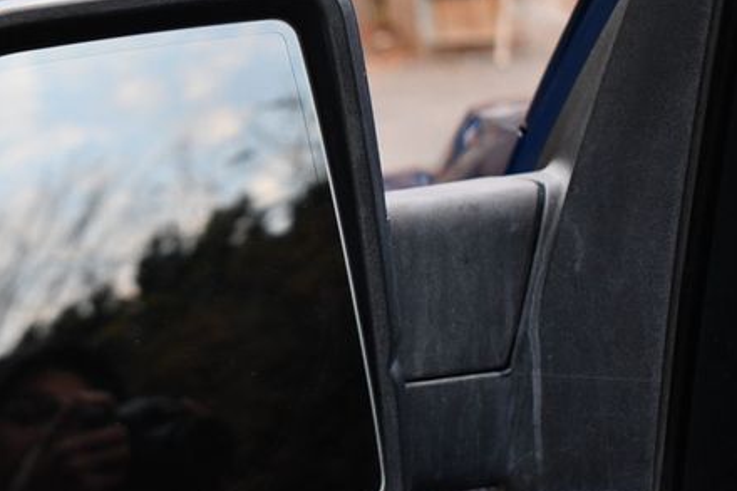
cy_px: 243
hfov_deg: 24.3
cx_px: 211
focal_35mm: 83
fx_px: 1698
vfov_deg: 16.4
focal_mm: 38
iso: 1800
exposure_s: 1/125
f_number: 4.8
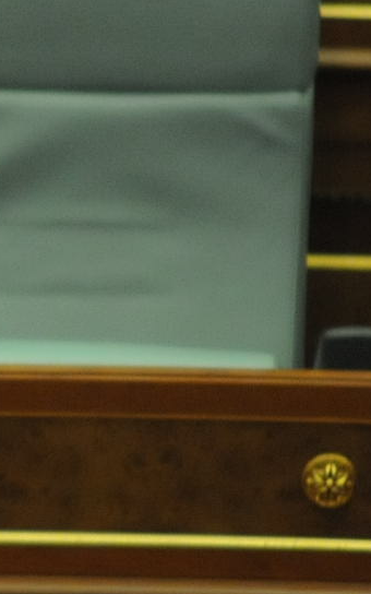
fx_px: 19462
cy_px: 357
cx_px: -591
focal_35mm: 1203
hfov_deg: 1.1
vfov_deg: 1.7
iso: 2000
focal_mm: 200
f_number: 2.8
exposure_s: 1/100
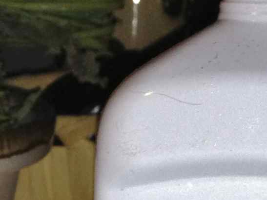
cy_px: 352
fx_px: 1612
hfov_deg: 9.5
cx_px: 94
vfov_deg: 6.9
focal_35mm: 209
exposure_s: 1/28
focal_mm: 4.28
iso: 64
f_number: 2.4
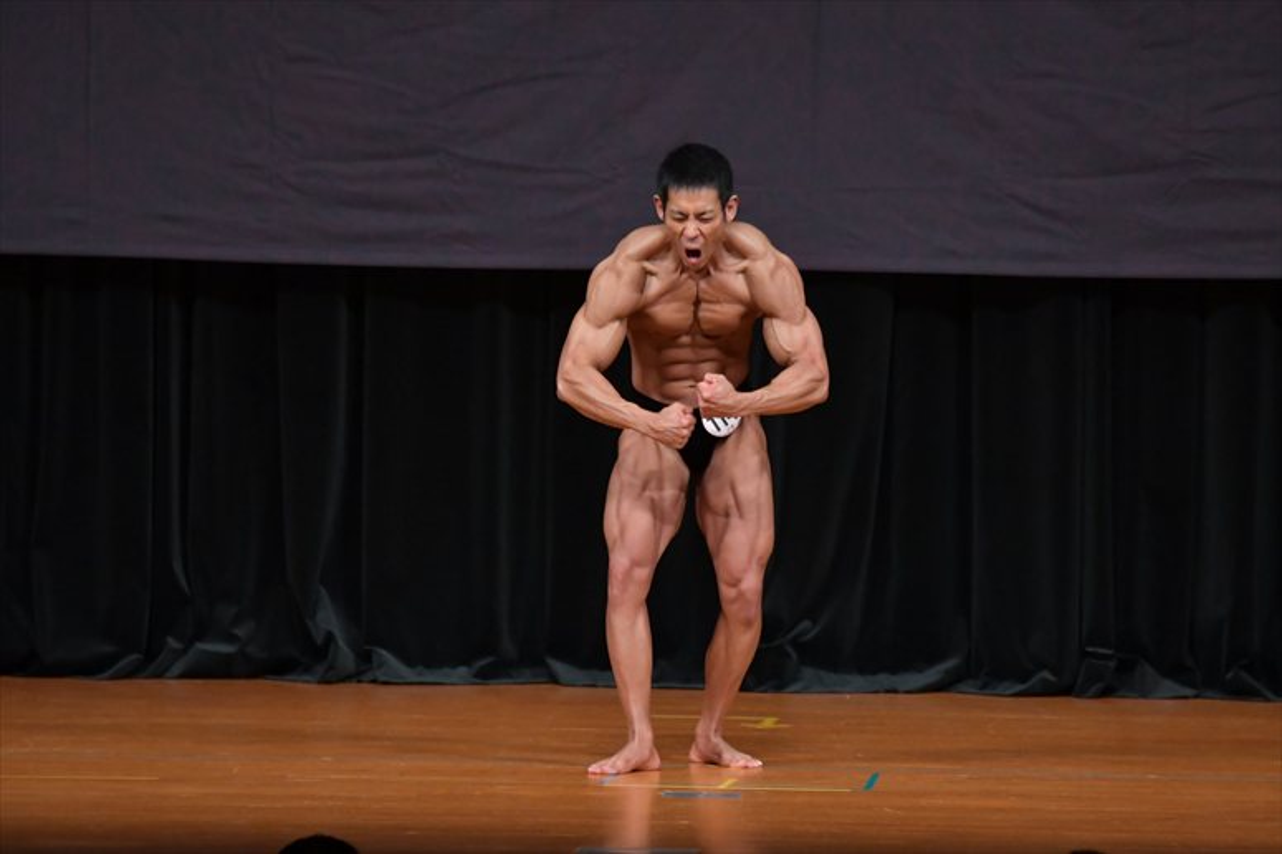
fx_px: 10144
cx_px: 641
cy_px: 427
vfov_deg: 4.8
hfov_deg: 7.2
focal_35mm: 285
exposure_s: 1/400
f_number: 5.6
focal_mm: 190
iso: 4000
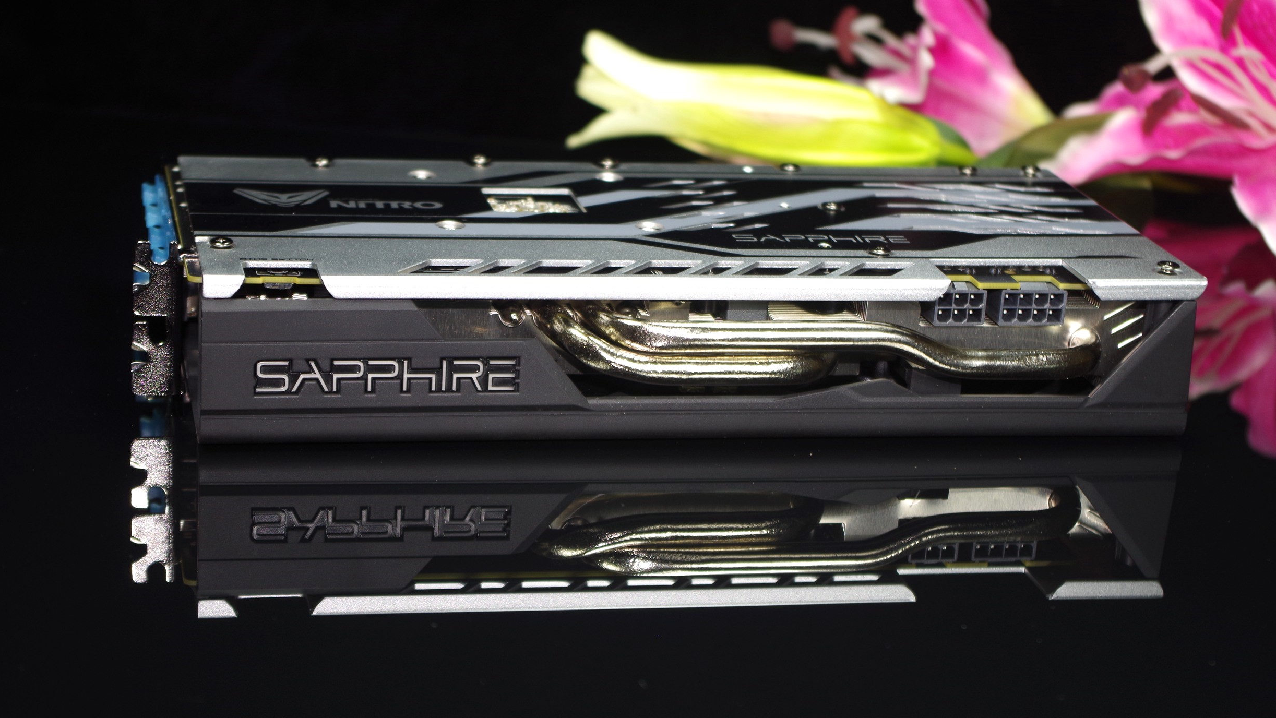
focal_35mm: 79
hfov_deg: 26.8
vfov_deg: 15.3
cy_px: 376
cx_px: 641
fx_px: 2673
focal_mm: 50
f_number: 5.6
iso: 200
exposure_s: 1/50
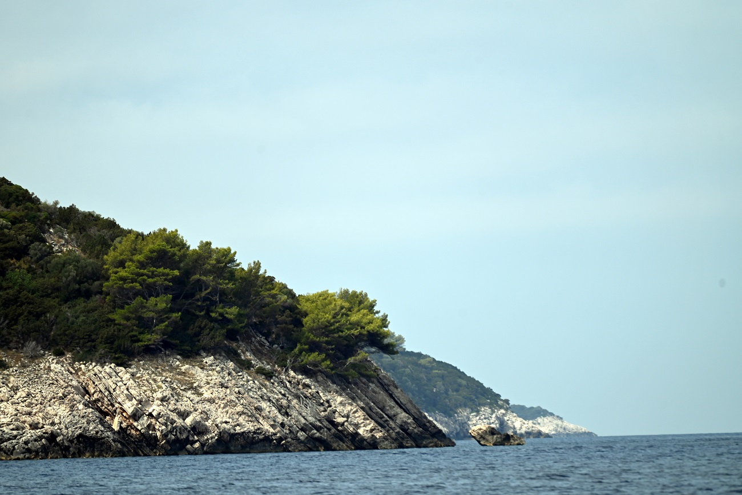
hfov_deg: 6.9
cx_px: 371
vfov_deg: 4.6
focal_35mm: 300
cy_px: 248
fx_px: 6184
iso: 125
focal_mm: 300
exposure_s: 1/1000
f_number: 5.6
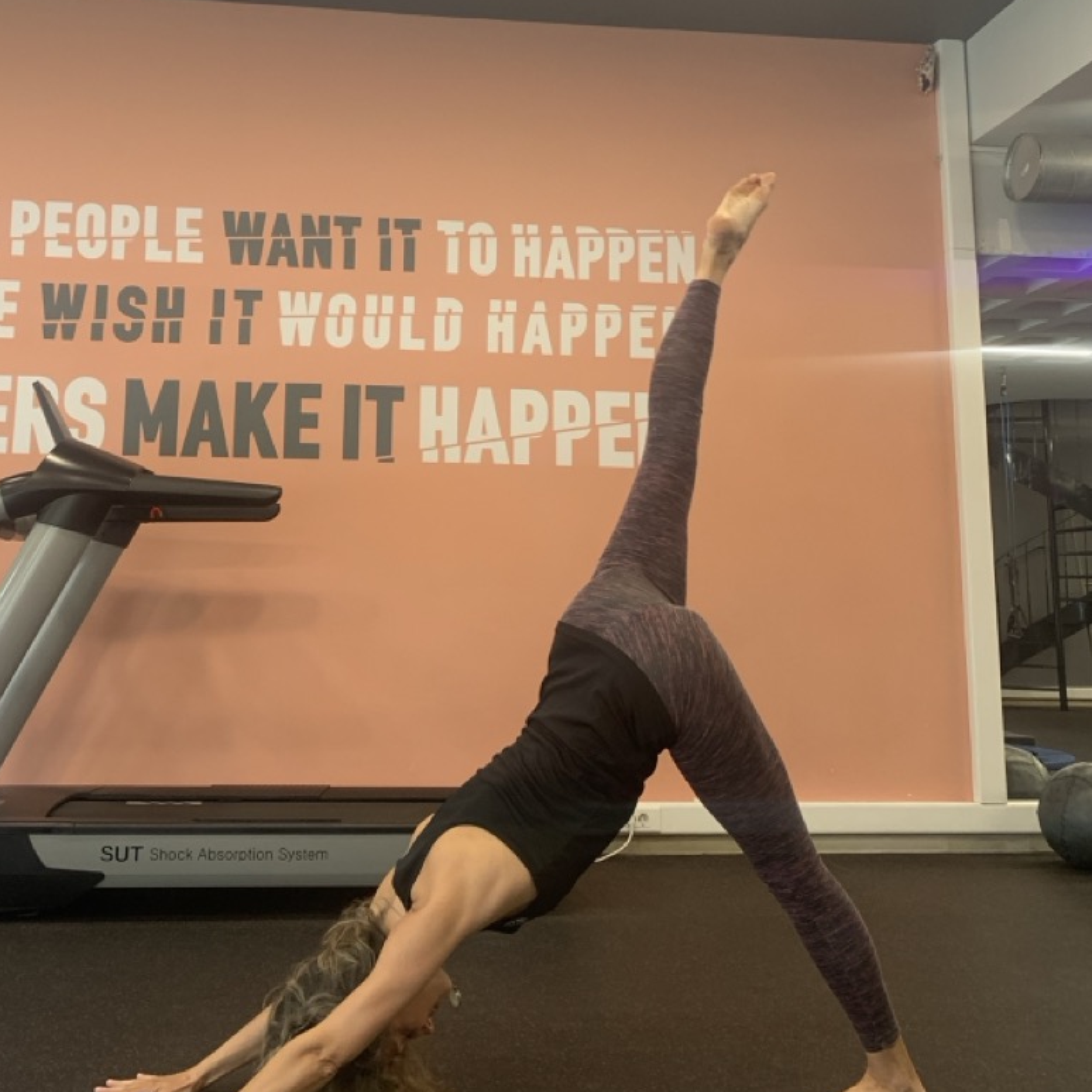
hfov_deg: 43.7
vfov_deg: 43.2
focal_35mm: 38
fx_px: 1356
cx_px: 443
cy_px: 364
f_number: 1.8
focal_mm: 4.25
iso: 125
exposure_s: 1/50
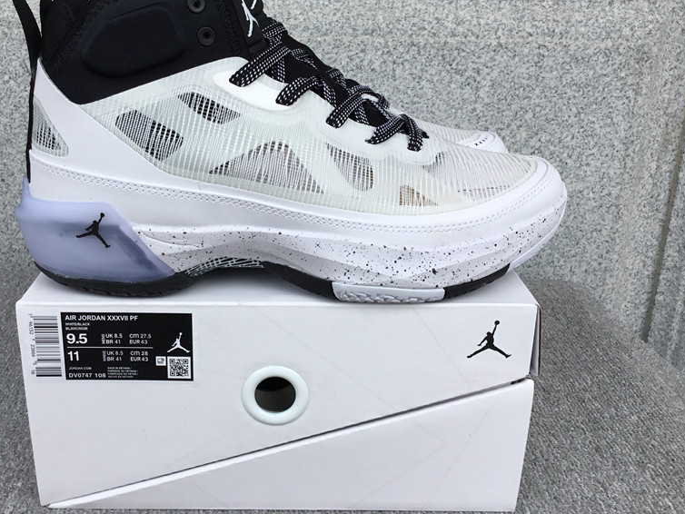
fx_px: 732
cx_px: 285
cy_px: 225
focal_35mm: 37
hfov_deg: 49.9
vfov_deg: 38.6
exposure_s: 1/436
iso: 25
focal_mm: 3.3
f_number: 2.4
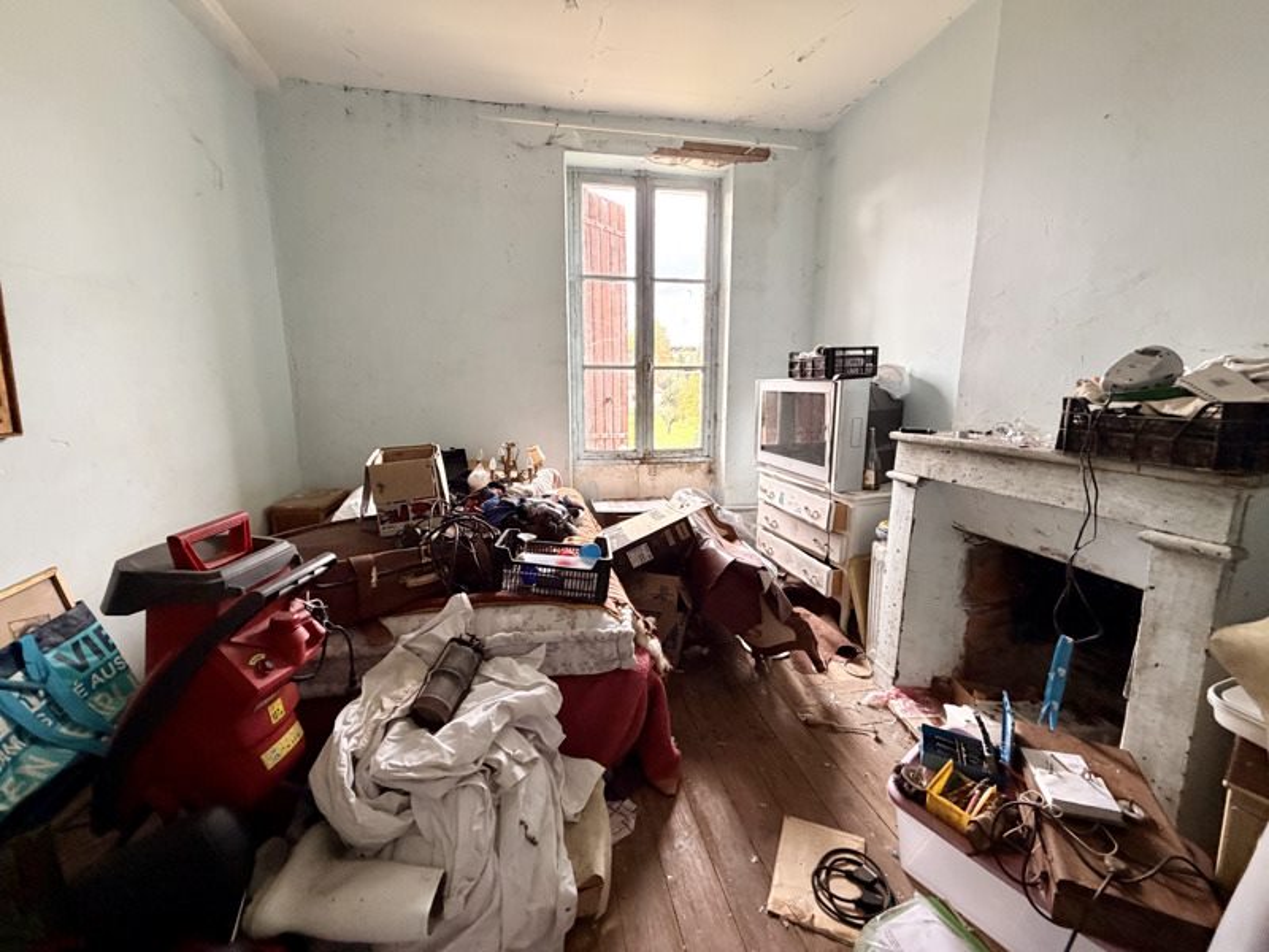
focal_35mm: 14
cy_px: 476
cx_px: 634
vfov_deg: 85.7
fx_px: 513
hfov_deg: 102.1
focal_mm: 2.22
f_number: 2.2
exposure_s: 1/60
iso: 400
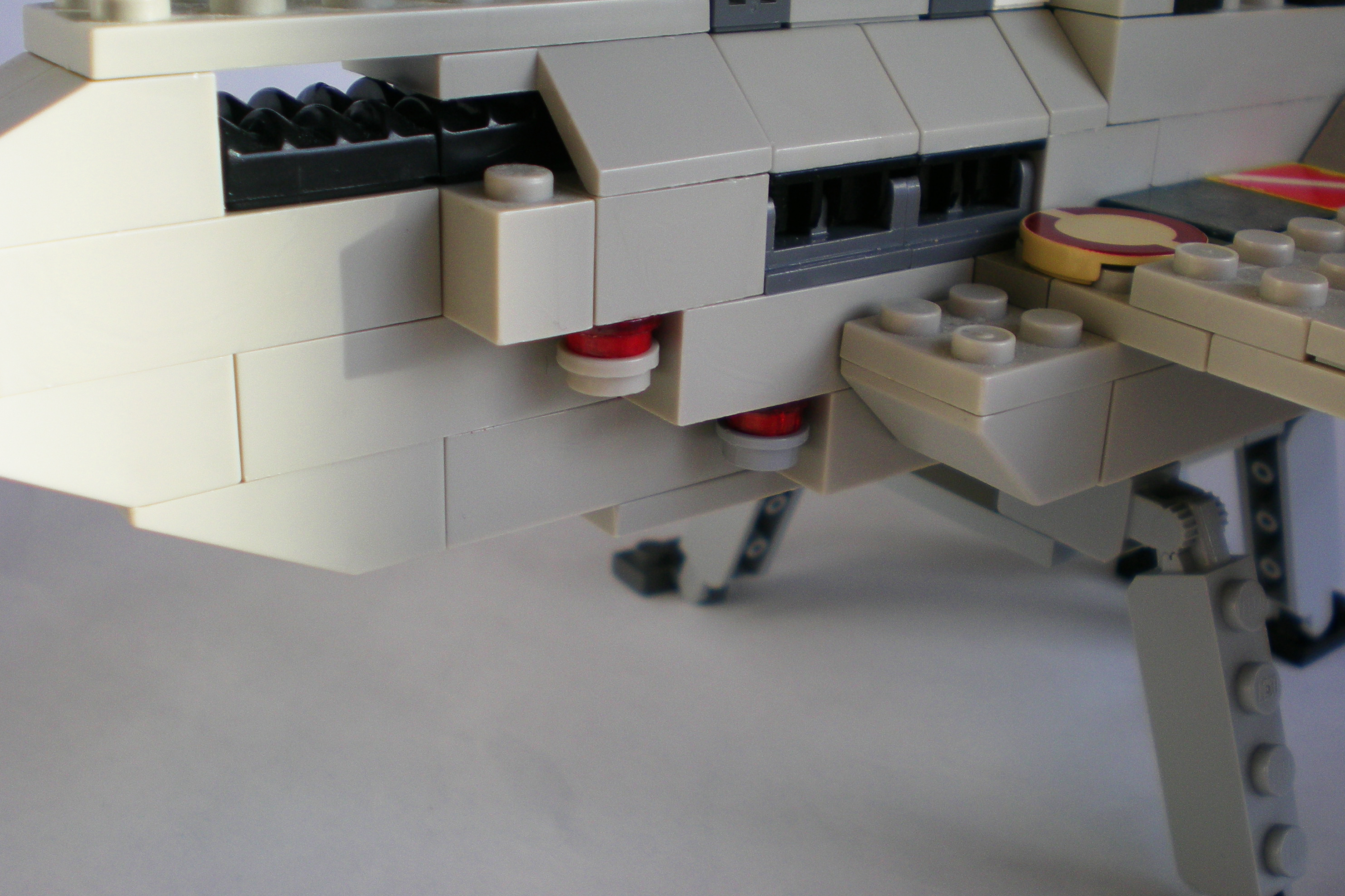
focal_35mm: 41
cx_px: 675
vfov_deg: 32.6
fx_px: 1532
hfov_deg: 47.4
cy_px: 392
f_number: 3.1
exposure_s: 1/140
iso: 50
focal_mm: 6.3
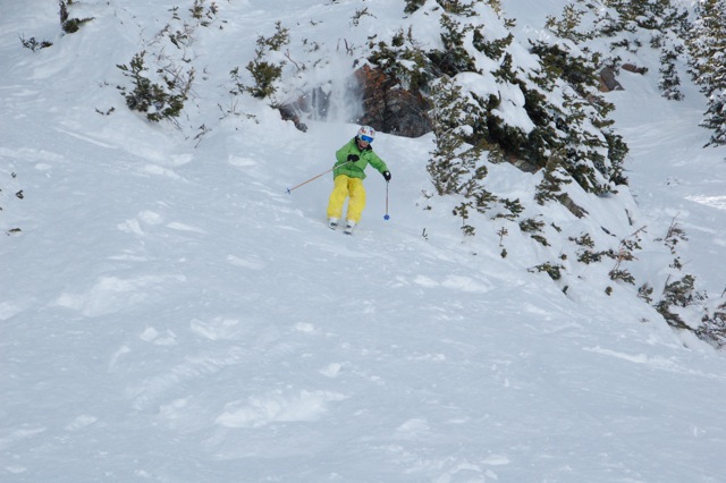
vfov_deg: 8.7
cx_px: 363
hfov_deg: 13.0
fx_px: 3174
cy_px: 242
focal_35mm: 158
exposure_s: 1/2000
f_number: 11
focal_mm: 105
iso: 1600
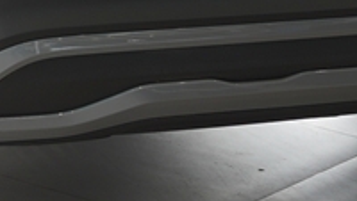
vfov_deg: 4.7
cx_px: 75
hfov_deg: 8.4
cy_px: -218
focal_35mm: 257
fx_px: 2435
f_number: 4
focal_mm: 32
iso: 125
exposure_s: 1/60
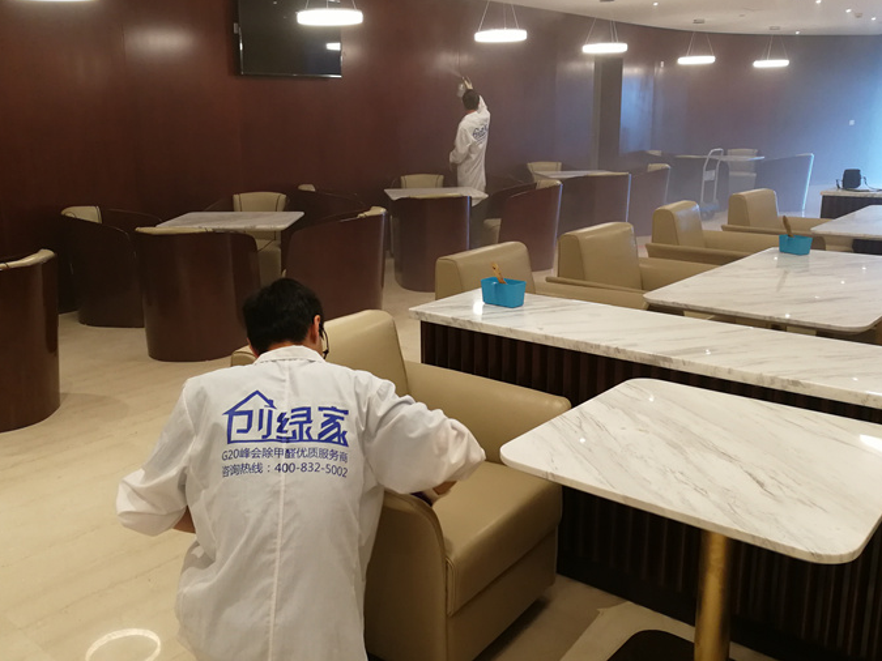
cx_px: 399
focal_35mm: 32
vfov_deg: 44.1
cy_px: 311
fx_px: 815
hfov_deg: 56.7
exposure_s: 1/33.3
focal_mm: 3.84
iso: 160
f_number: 2.2
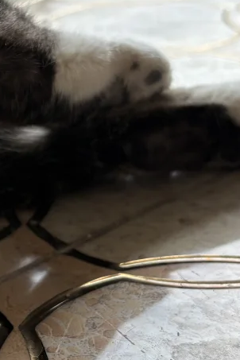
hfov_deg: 15.1
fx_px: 860
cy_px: 154
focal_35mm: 86
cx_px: -83
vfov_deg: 23.6
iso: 50
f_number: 1.6
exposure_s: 1/747
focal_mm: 5.96
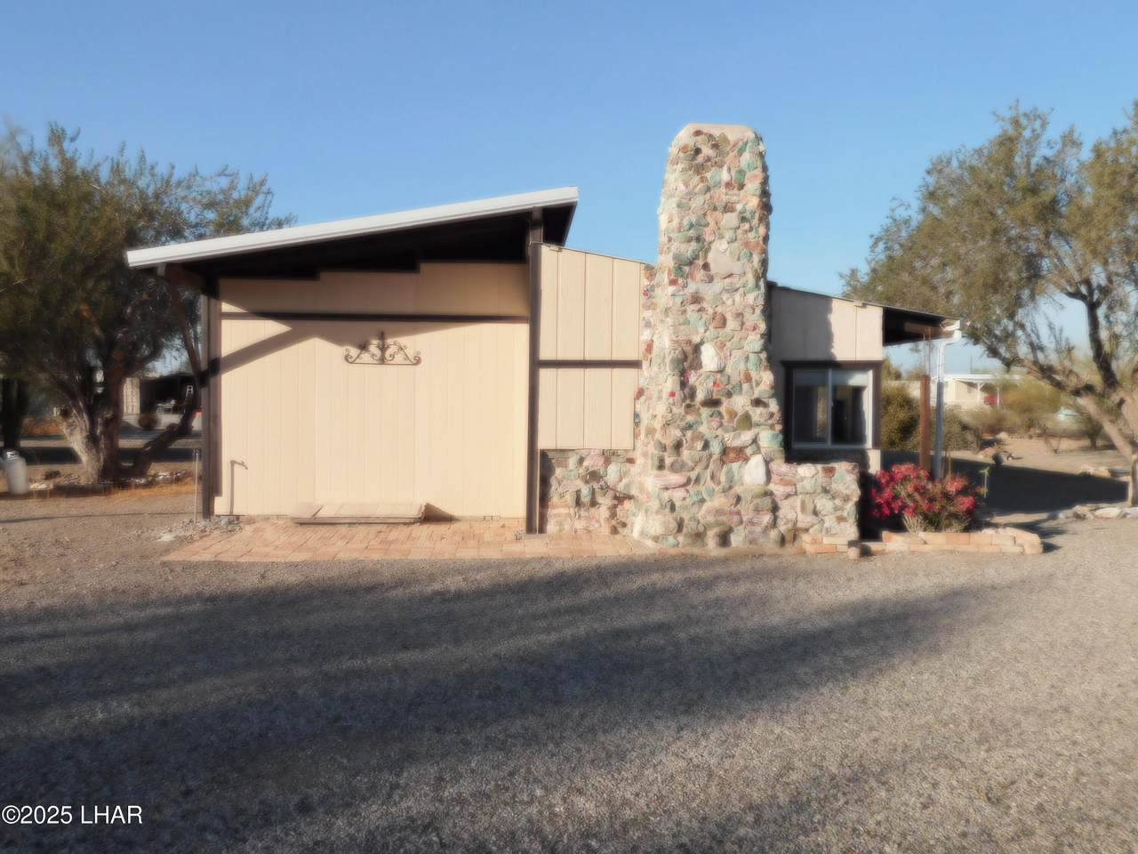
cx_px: 569
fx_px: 986
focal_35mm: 30
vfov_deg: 46.8
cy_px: 427
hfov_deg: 60.0
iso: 125
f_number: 6.4
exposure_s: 1/640
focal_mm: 5.3
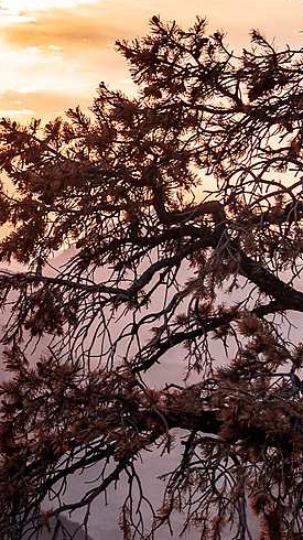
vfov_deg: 14.0
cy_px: 283
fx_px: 2203
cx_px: -334
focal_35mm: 154
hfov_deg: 7.5
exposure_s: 1/200
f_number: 5
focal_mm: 30
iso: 100
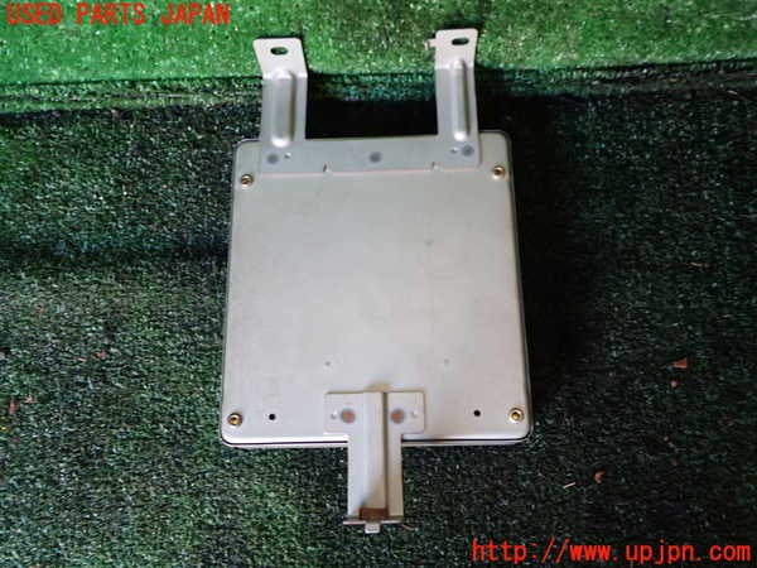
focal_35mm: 30
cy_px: 284
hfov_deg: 60.0
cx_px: 378
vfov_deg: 46.8
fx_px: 656
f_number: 2.3
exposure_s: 1/30
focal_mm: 5.4
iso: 250
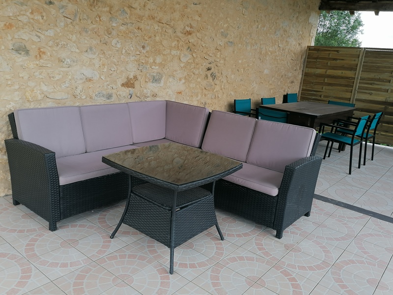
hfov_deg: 60.0
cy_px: 148
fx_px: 341
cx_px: 196
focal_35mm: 30
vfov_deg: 46.8
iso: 50
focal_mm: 4.75
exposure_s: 1/275
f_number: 1.8
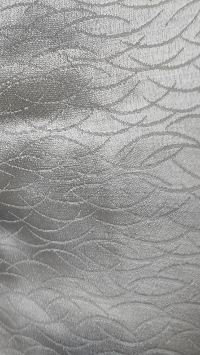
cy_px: 72
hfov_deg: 22.6
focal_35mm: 52
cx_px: 29
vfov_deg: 38.4
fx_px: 490
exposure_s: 1/50
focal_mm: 5.43
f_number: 1.89
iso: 163
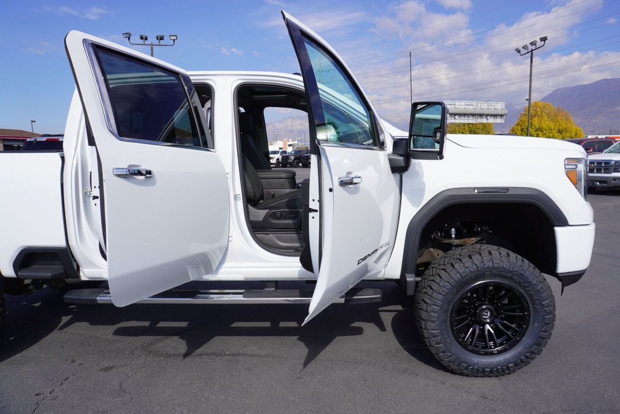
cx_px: 310
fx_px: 414
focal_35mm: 24
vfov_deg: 53.2
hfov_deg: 73.7
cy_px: 207
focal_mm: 16
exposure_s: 1/320
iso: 100
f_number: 8
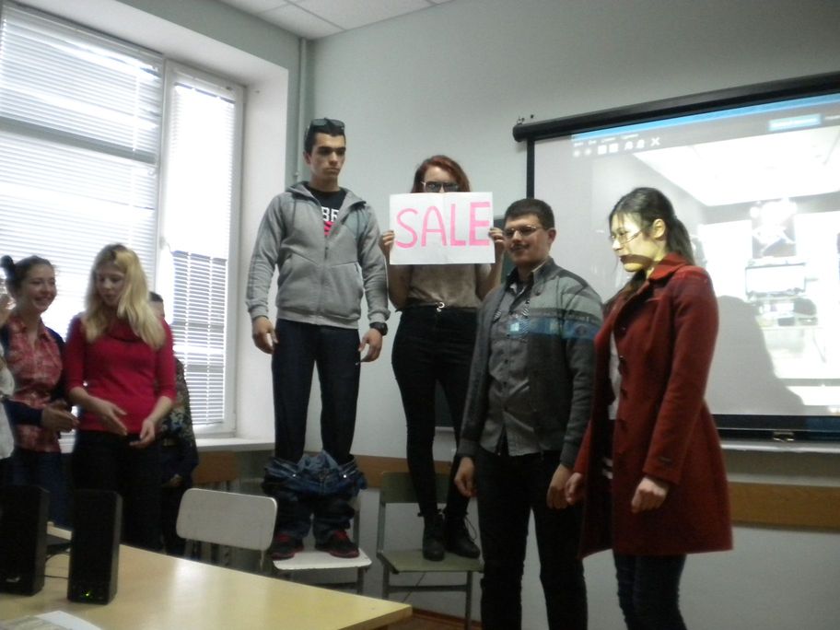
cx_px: 420
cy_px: 315
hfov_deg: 52.6
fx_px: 849
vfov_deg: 40.7
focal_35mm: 35
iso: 400
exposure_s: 1/32
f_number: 3.1
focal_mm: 6.3
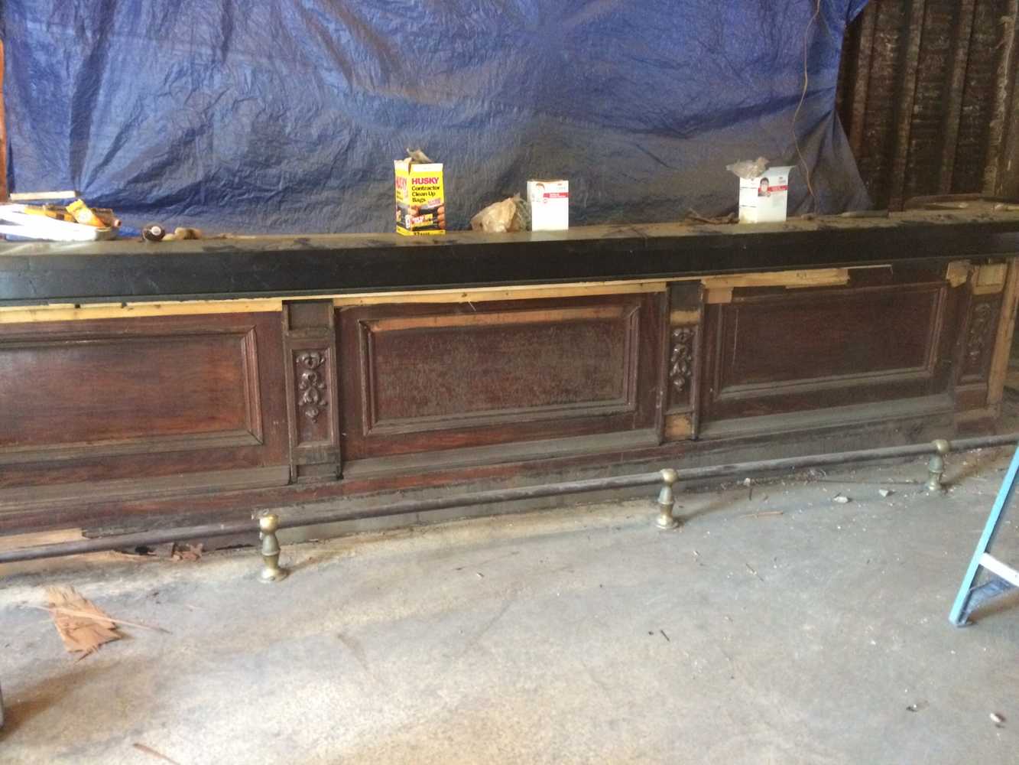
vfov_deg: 46.8
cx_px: 510
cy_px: 382
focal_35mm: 30
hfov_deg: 60.0
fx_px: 883
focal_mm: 4.12
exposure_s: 1/15
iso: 400
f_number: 2.2
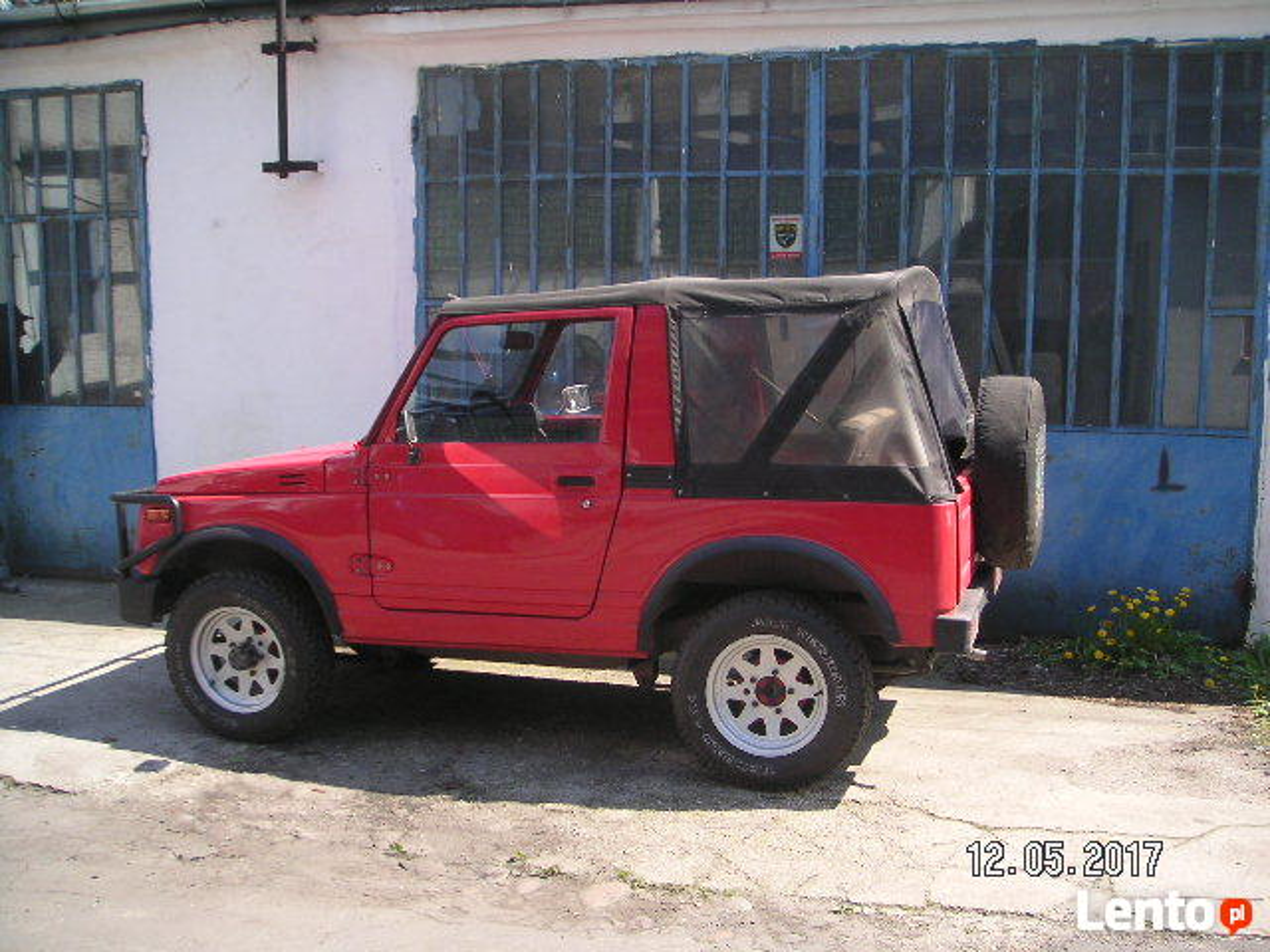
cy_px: 476
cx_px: 635
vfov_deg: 37.7
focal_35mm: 38
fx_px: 1394
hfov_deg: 49.0
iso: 50
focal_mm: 6
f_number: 2.8
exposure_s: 1/350
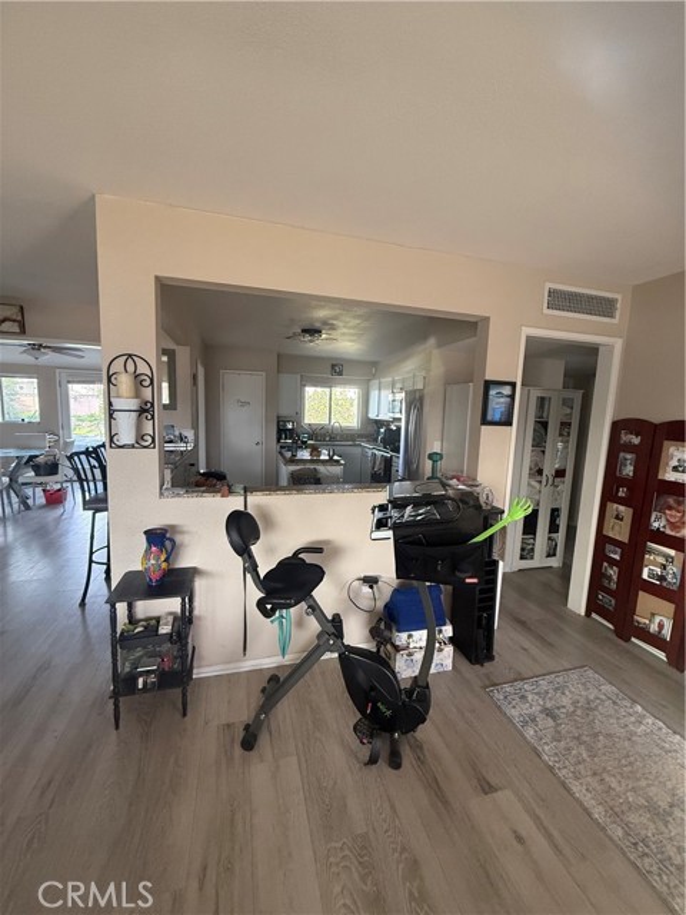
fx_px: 370
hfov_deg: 85.7
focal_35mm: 14
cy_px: 458
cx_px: 343
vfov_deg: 102.1
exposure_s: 1/99
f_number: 2.2
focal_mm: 2.22
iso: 320
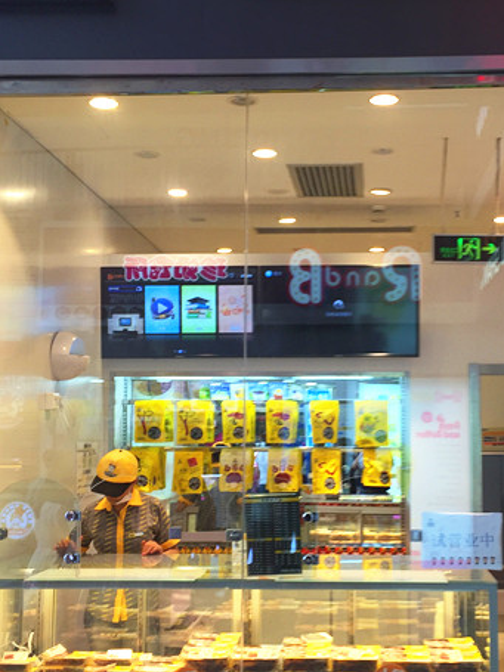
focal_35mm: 51
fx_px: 991
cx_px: 325
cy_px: 365
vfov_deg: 37.5
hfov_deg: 28.4
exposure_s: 1/50
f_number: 2.2
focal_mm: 4.15
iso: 32
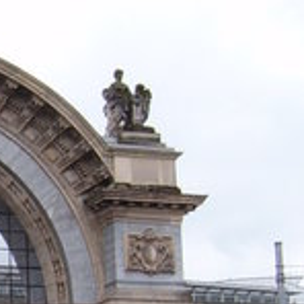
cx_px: -127
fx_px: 1401
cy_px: 327
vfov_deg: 12.2
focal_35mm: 141
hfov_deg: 11.9
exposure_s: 1/90
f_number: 6
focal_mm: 6.2
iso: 63
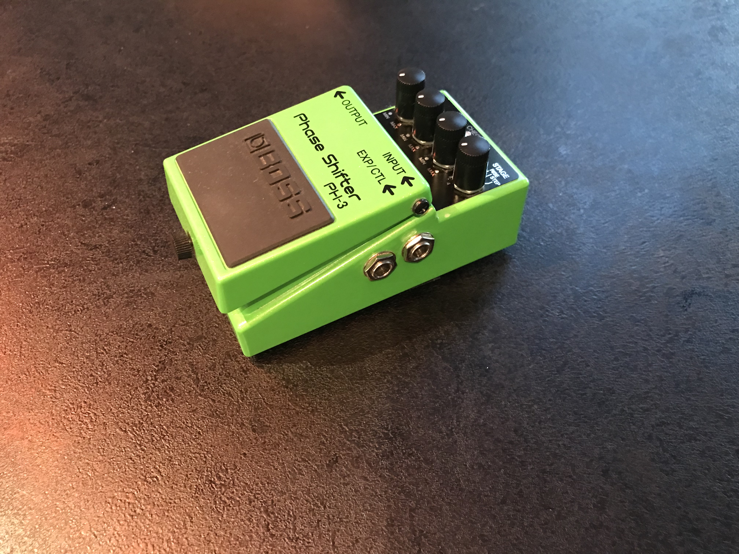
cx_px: 370
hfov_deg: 63.4
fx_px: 598
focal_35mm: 28
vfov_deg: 49.7
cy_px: 277
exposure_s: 1/6
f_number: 1.8
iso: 100
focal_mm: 3.99
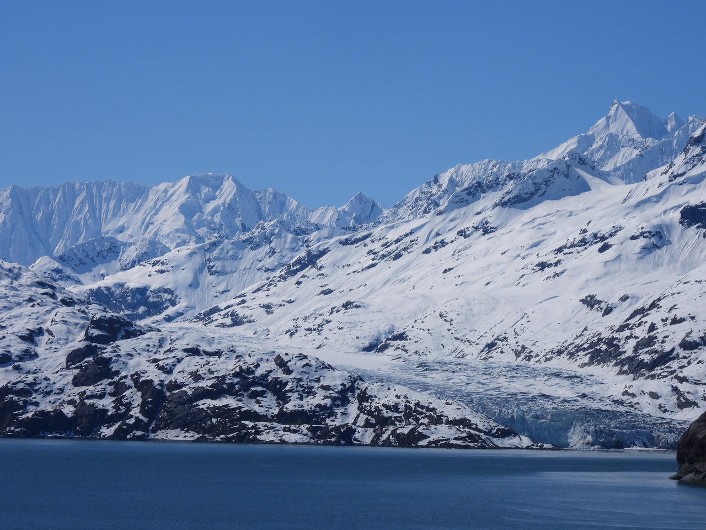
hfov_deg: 14.6
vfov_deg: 11.0
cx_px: 353
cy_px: 265
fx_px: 2753
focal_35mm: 135
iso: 100
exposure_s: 1/1600
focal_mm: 24.1
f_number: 6.3
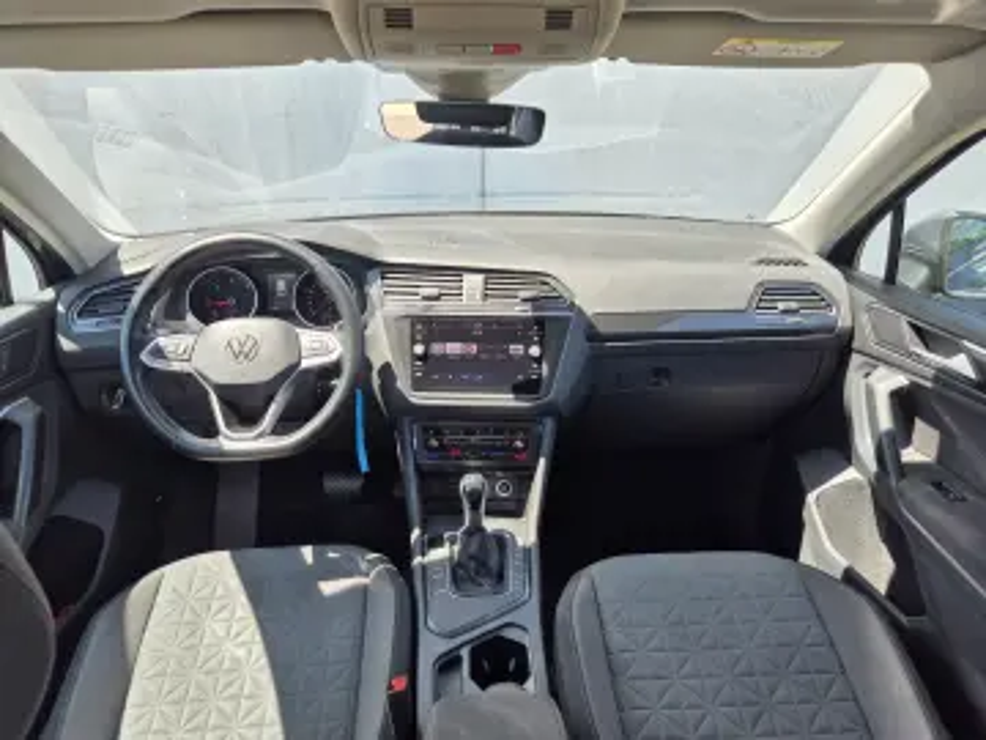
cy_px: 370
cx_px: 493
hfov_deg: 73.9
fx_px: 655
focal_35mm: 23
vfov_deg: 58.9
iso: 25
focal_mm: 5.4
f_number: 1.8
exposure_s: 1/199
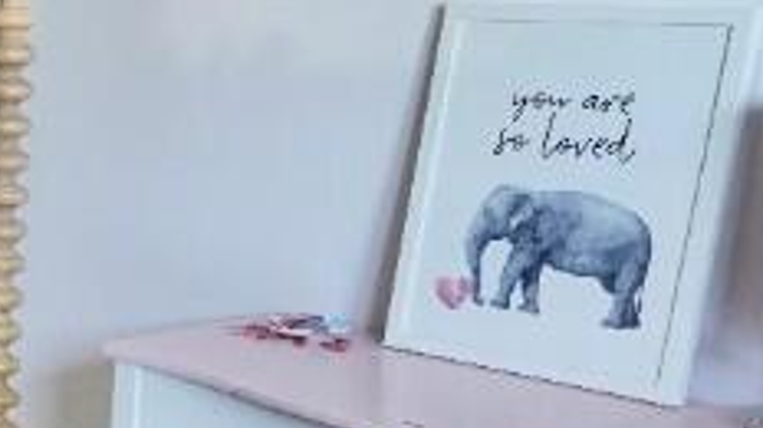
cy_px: 278
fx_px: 1543
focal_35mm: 76
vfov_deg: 15.8
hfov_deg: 22.0
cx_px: -444
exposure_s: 1/160
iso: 1000
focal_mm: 11
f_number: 4
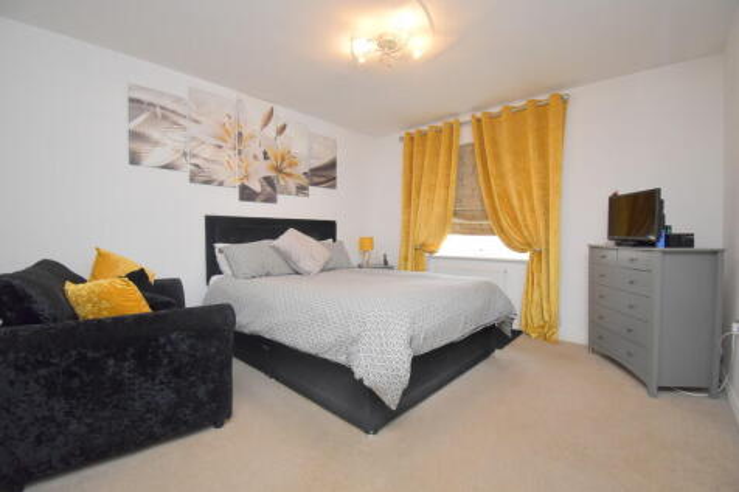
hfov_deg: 100.4
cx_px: 370
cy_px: 246
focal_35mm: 15
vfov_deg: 77.3
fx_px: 308
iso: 1600
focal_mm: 10
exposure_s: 1/125
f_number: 4.5
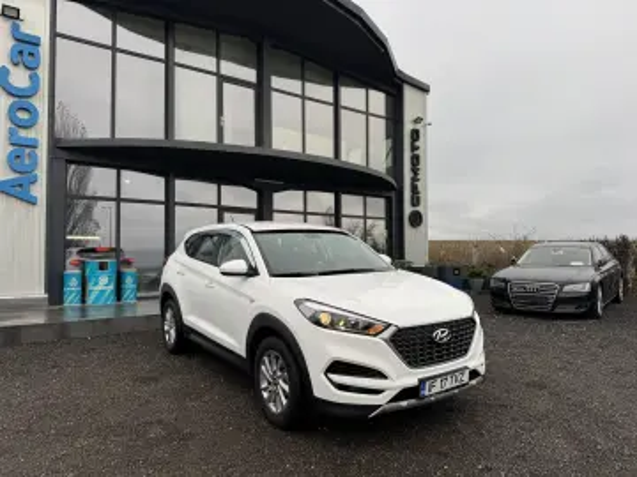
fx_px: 442
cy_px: 238
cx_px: 318
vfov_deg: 56.8
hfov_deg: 71.6
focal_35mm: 24
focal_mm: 6.76
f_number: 1.78
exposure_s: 1/535
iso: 80
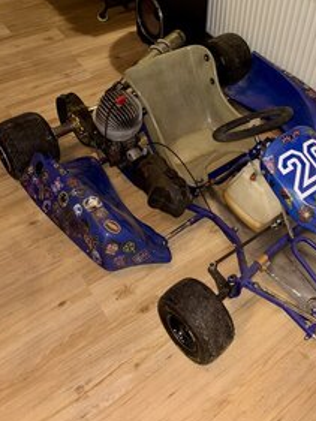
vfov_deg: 49.0
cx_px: 213
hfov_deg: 38.2
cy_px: 130
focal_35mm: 37
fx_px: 450
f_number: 1.6
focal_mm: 5.96
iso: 125
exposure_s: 1/10
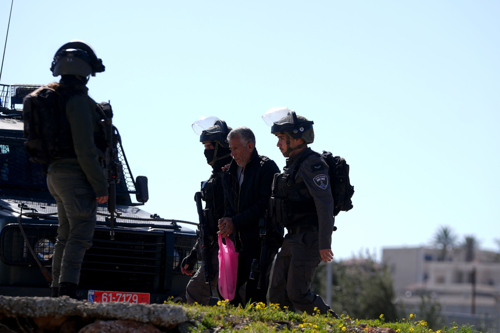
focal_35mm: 252
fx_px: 3500
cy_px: 166
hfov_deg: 8.2
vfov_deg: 5.5
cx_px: 250
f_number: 4
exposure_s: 1/2000
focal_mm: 168
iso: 160
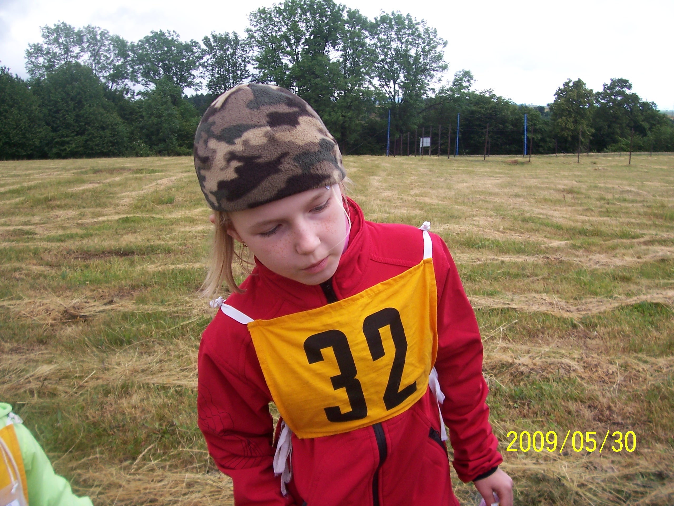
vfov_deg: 41.8
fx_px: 662
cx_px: 337
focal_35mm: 34
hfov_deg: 54.0
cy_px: 253
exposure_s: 1/350
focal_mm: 5.6
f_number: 2.7
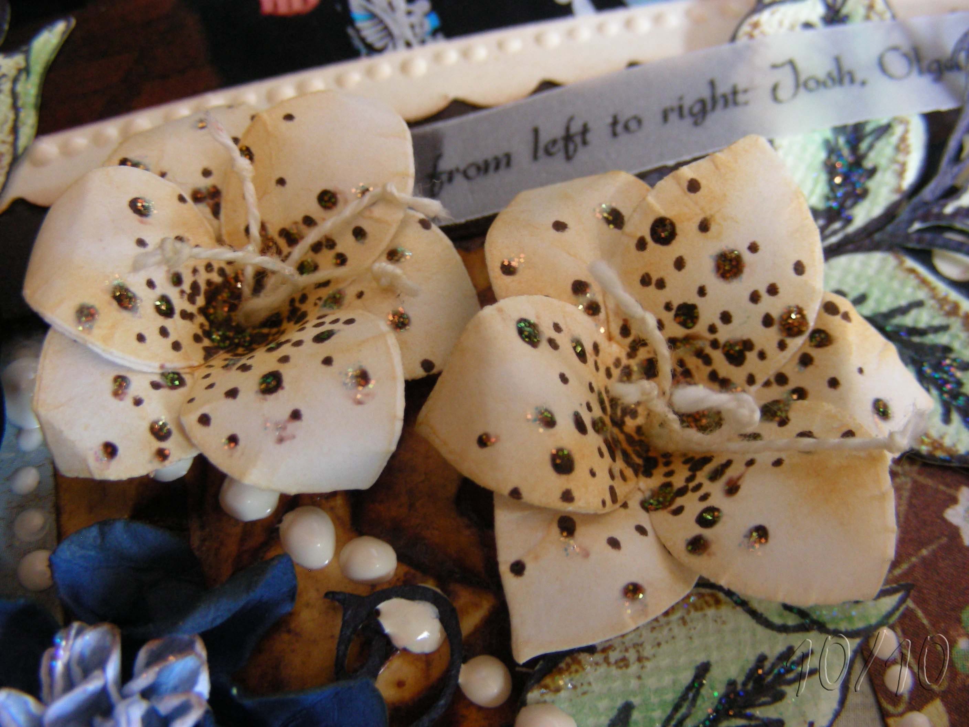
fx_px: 1064
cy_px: 364
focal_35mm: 38
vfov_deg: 37.7
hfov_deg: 49.0
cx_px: 484
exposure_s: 1/9.3
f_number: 3.5
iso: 200
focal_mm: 6.3
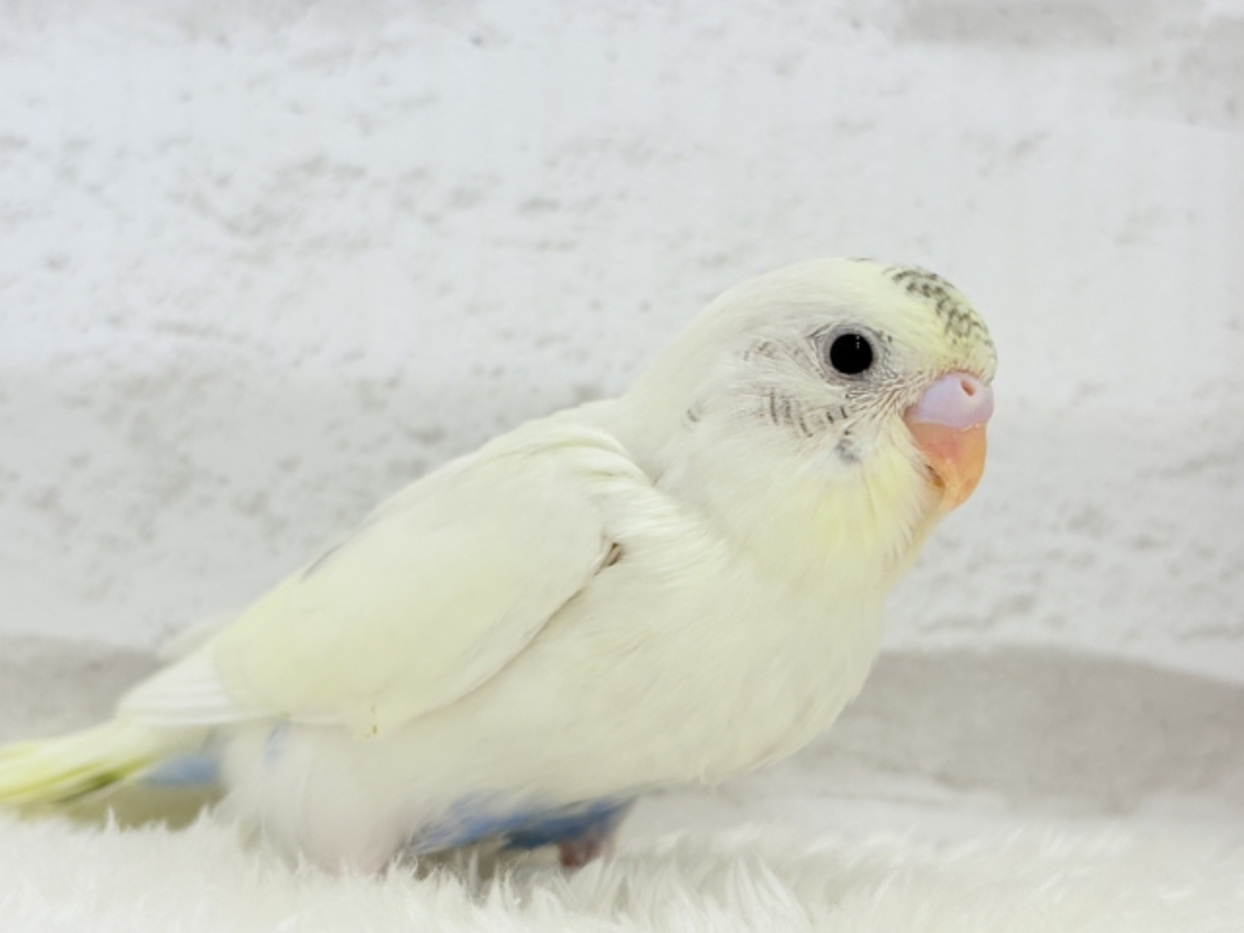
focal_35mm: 52
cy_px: 466
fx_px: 1869
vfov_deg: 28.0
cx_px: 622
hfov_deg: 36.8
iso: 80
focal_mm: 5.96
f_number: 1.6
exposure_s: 1/100
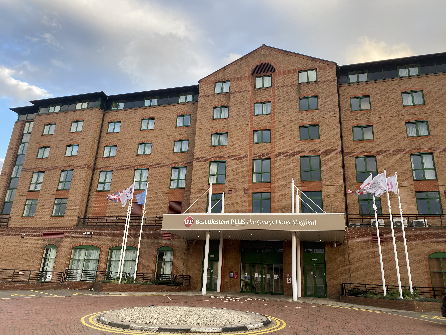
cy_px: 168
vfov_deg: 53.1
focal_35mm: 26
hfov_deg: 67.3
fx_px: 335
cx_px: 223
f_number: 1.8
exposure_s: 1/306
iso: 32
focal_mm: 4.25
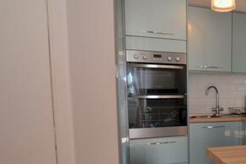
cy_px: 118
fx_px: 246
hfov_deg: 44.7
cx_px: 249
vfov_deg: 36.1
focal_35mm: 36
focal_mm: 10
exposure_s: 1/60
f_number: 4
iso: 400
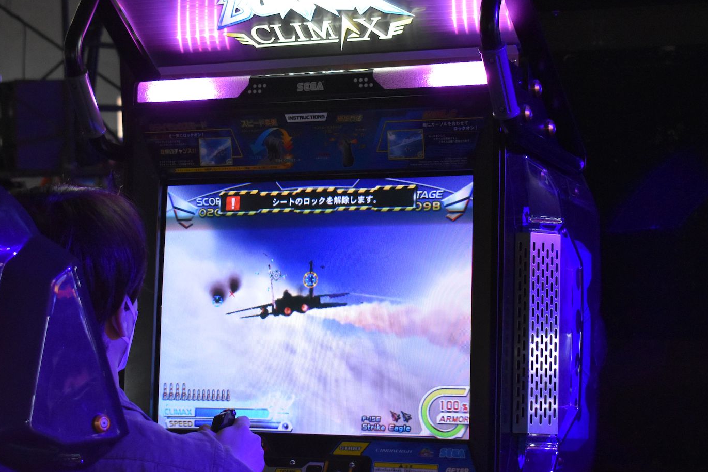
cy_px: 200
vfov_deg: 16.3
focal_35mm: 84
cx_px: 269
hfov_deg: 24.1
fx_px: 1652
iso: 2800
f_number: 4.8
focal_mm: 40
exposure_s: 1/60
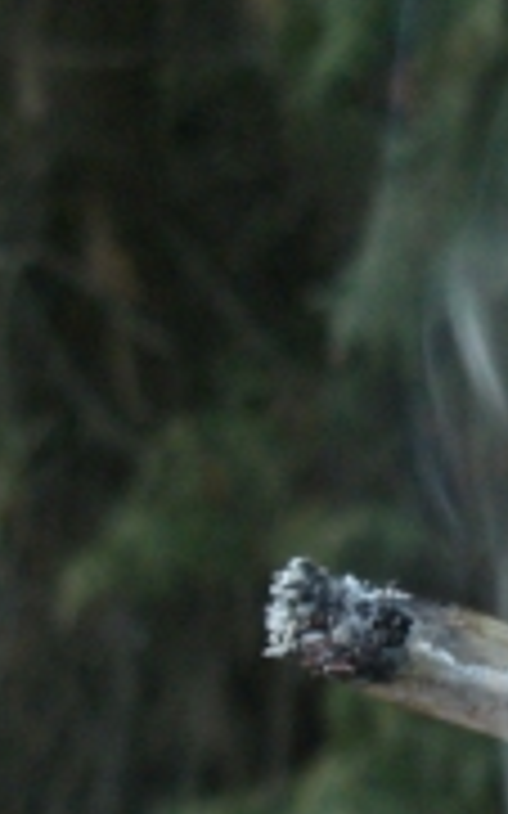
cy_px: 666
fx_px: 2549
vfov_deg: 18.0
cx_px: 600
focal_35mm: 115
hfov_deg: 11.2
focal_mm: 6.3
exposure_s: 1/80
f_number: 3.1
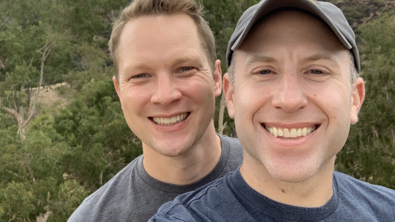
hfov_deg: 43.7
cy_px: 84
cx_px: 196
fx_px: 492
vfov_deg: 25.4
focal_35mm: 47
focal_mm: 2.87
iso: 16
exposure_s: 1/226
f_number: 2.2
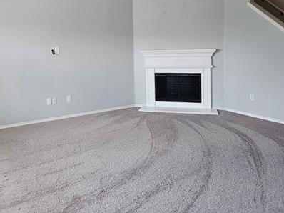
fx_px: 303
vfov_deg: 38.0
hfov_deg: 49.7
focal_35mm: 37
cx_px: 108
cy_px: 65
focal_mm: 6.3
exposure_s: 1/149
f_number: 1.7
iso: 200
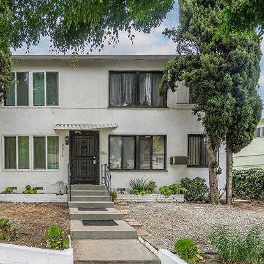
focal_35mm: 21
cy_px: 128
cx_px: 78
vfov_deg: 72.1
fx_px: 181
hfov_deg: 69.1
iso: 320
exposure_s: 1/640
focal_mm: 16
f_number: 4
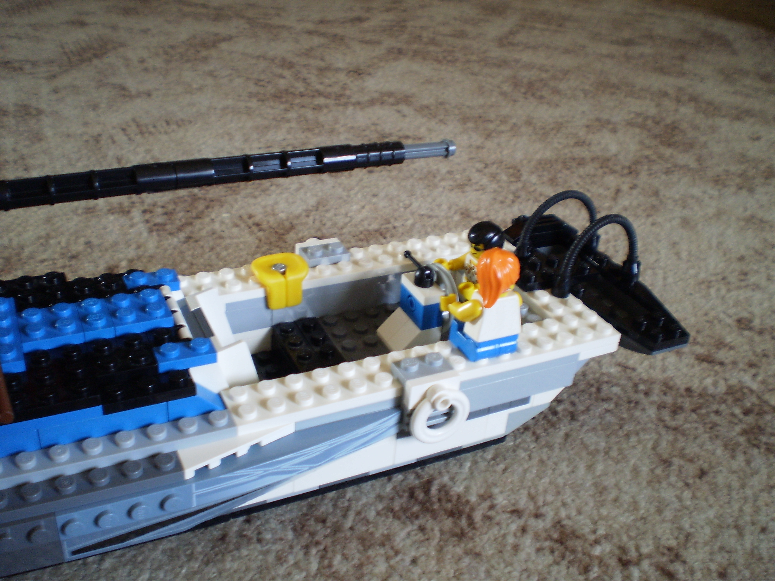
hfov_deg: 51.4
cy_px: 290
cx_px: 388
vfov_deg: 39.7
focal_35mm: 36
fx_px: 806
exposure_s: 1/13
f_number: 3.1
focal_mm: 6.3
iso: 125
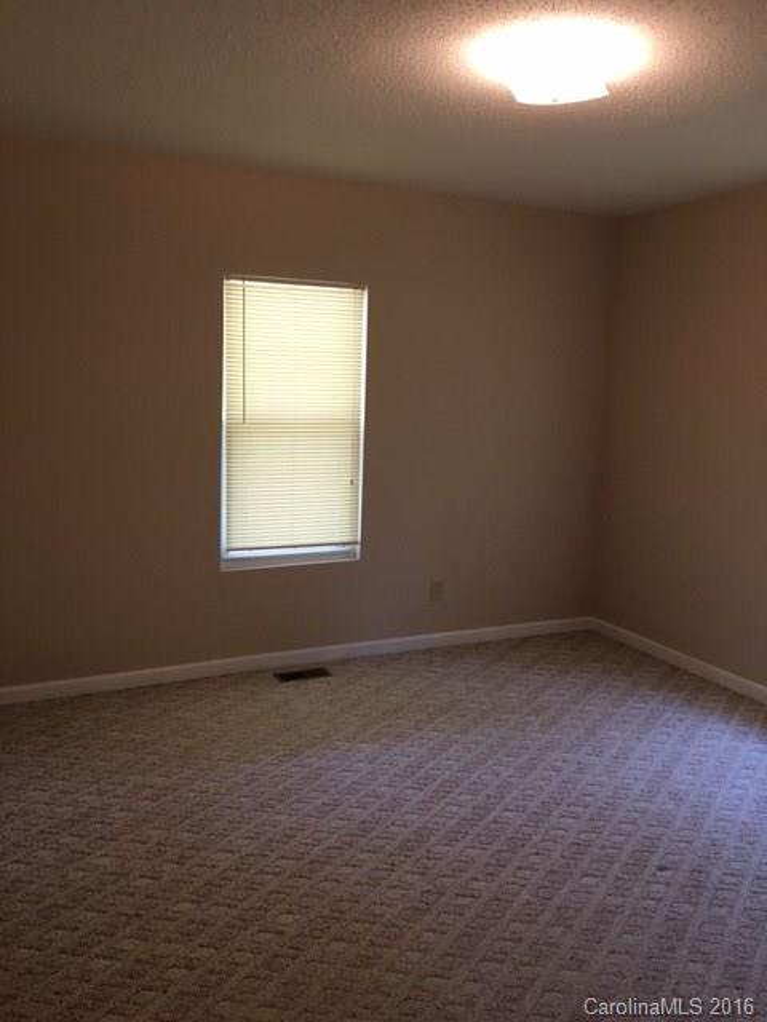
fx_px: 857
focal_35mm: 29
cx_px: 384
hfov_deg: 48.2
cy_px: 511
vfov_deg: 61.7
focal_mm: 4.15
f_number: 2.2
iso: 40
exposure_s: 1/30
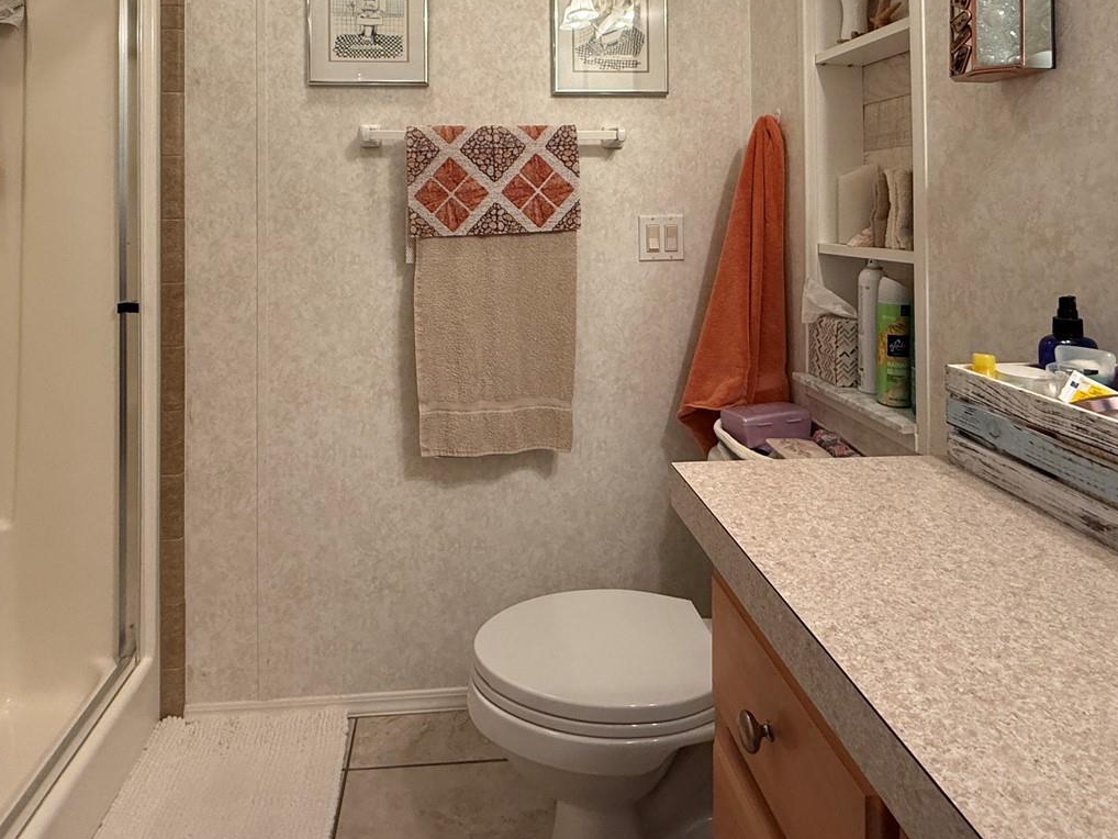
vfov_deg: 57.4
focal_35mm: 22
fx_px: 711
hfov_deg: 76.1
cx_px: 501
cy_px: 192
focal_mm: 2.22
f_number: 2.2
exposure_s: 1/120
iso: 320
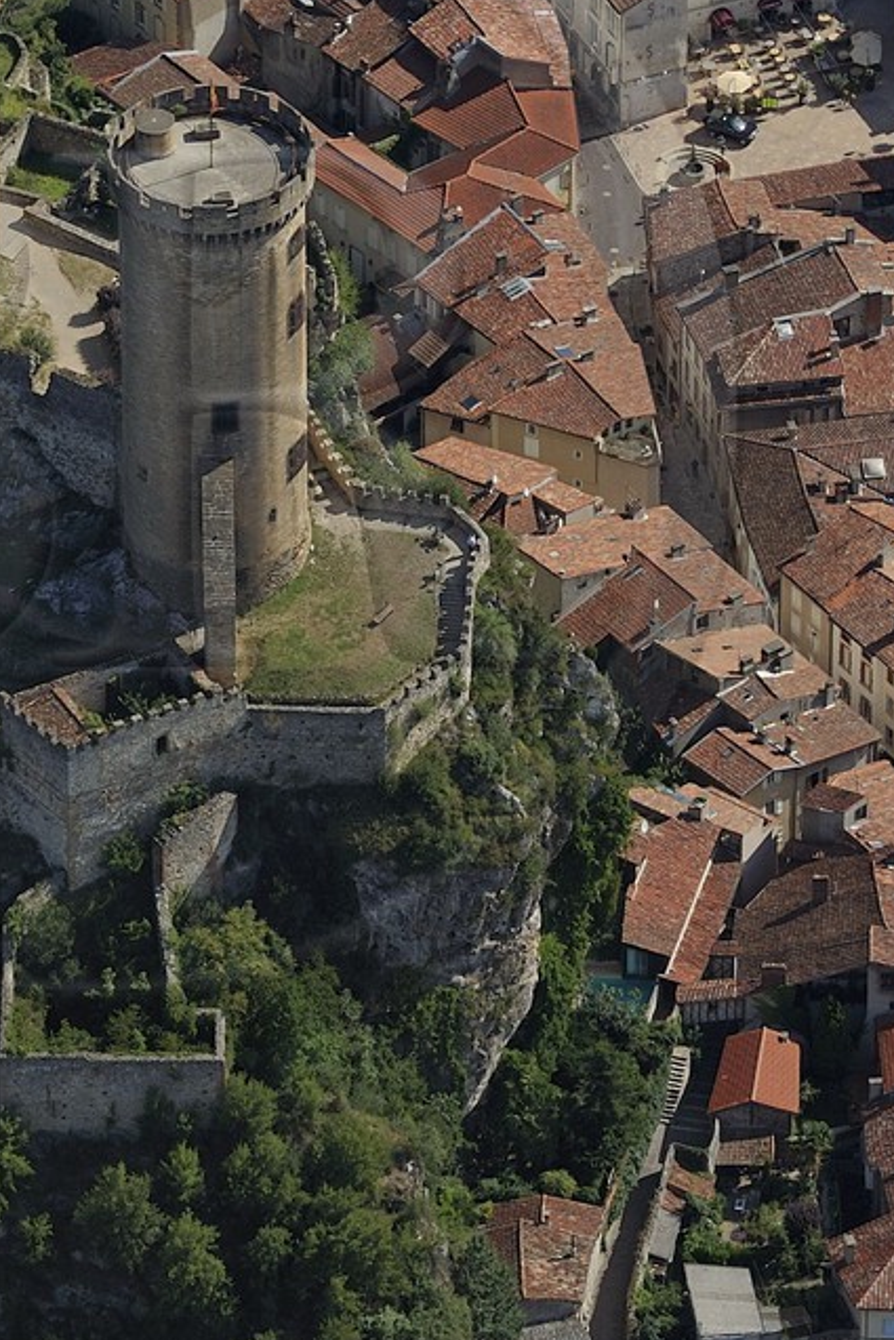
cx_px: 86
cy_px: 412
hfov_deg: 4.1
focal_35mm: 339
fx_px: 12620
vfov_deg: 6.1
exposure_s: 1/1000
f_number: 5.6
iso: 200
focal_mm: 135
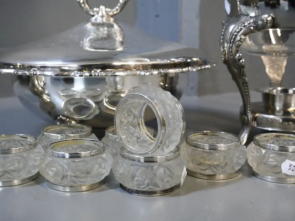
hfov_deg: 41.2
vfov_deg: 31.5
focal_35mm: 46
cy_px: 110
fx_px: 392
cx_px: 148
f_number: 5.6
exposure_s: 1/160
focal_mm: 23
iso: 3200
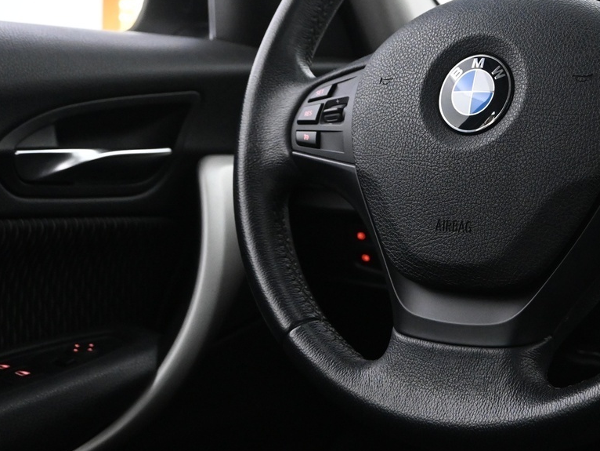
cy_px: 113
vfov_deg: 23.8
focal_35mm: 61
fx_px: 1058
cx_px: 532
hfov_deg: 30.4
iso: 2500
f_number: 3.8
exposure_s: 1/30
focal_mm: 20
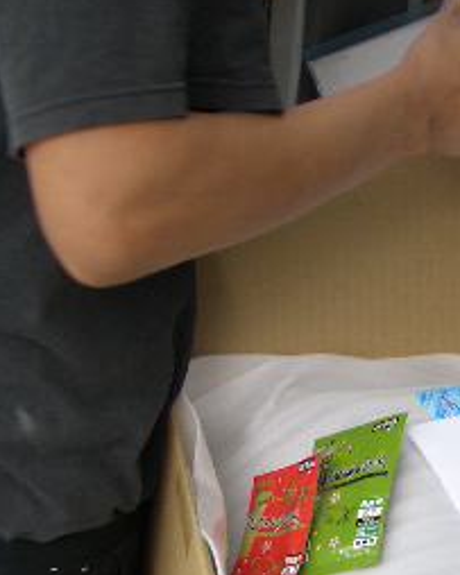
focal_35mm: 86
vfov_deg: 22.0
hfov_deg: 17.0
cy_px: 460
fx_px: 1464
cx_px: 571
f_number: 2.6
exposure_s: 1/80
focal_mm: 5.8
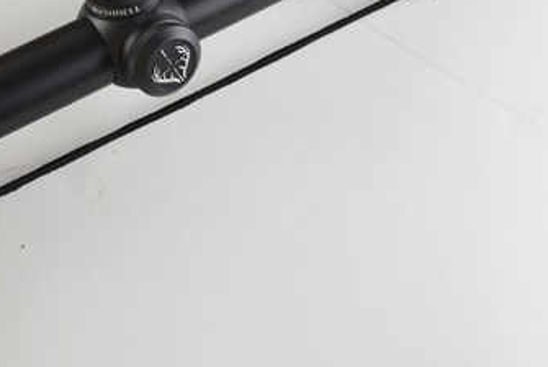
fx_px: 1554
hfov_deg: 19.9
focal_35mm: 102
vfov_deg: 13.4
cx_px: 183
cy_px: 72
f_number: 5.6
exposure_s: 1/125
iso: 220
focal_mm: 38
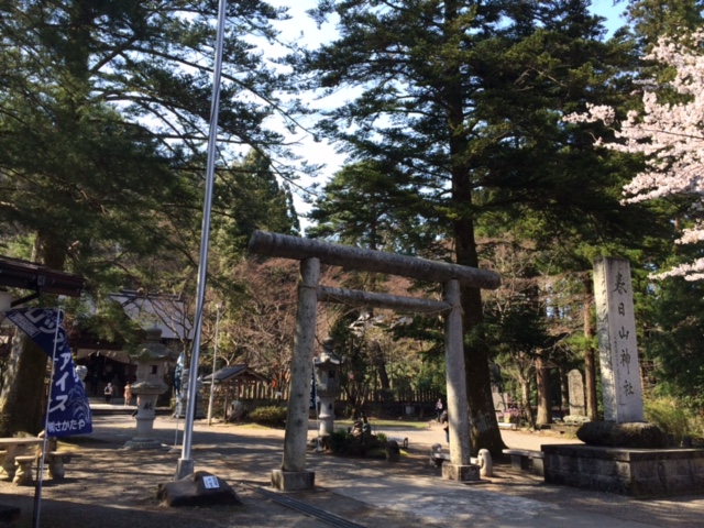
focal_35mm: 30
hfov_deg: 60.0
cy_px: 264
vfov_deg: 46.8
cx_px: 352
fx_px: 610
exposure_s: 1/547
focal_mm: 4.12
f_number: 2.2
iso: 32
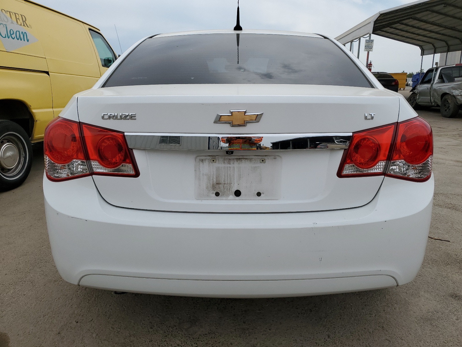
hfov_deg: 67.3
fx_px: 347
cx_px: 231
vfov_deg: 53.1
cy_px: 174
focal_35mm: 26
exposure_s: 1/5000
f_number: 1.5
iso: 50
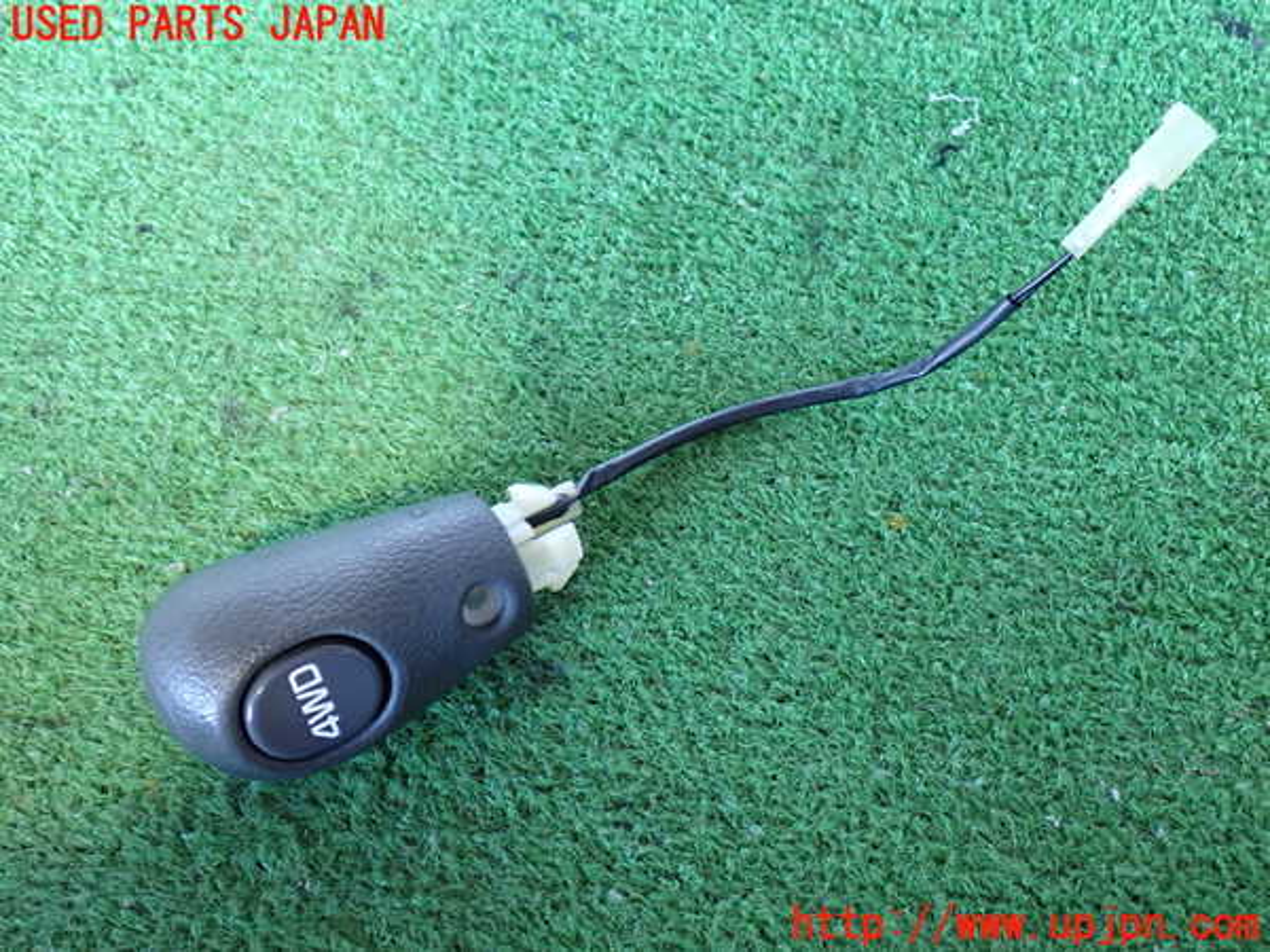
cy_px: 476
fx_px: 1321
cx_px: 635
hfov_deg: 51.4
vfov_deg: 39.7
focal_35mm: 36
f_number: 2.5
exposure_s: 1/40
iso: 640
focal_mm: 6.37
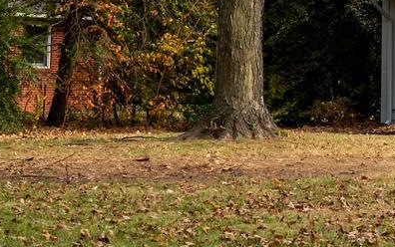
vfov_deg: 8.3
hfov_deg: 12.1
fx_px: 1702
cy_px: 35
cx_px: 735
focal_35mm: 158
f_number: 8
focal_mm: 30
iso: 100
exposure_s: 1/25
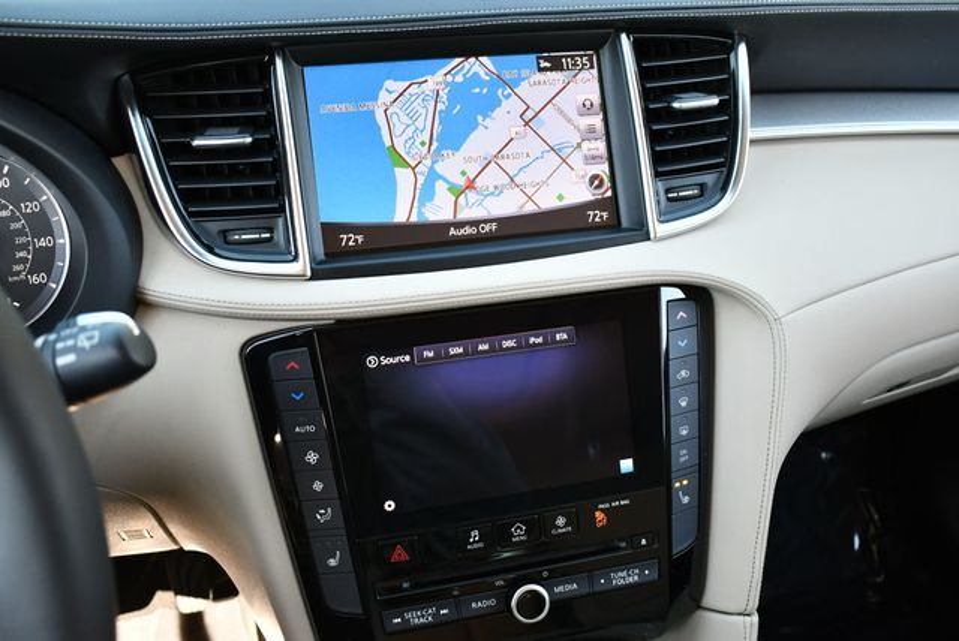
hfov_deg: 53.1
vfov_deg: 36.9
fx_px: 960
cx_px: 480
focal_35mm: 36
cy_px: 320
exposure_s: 1/250
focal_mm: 18
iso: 500
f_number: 3.5
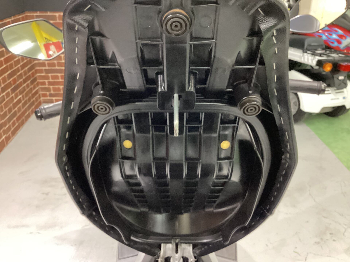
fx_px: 313
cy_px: 131
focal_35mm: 31
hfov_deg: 58.4
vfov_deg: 45.4
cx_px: 175
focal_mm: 3.3
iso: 640
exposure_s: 1/30
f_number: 2.4
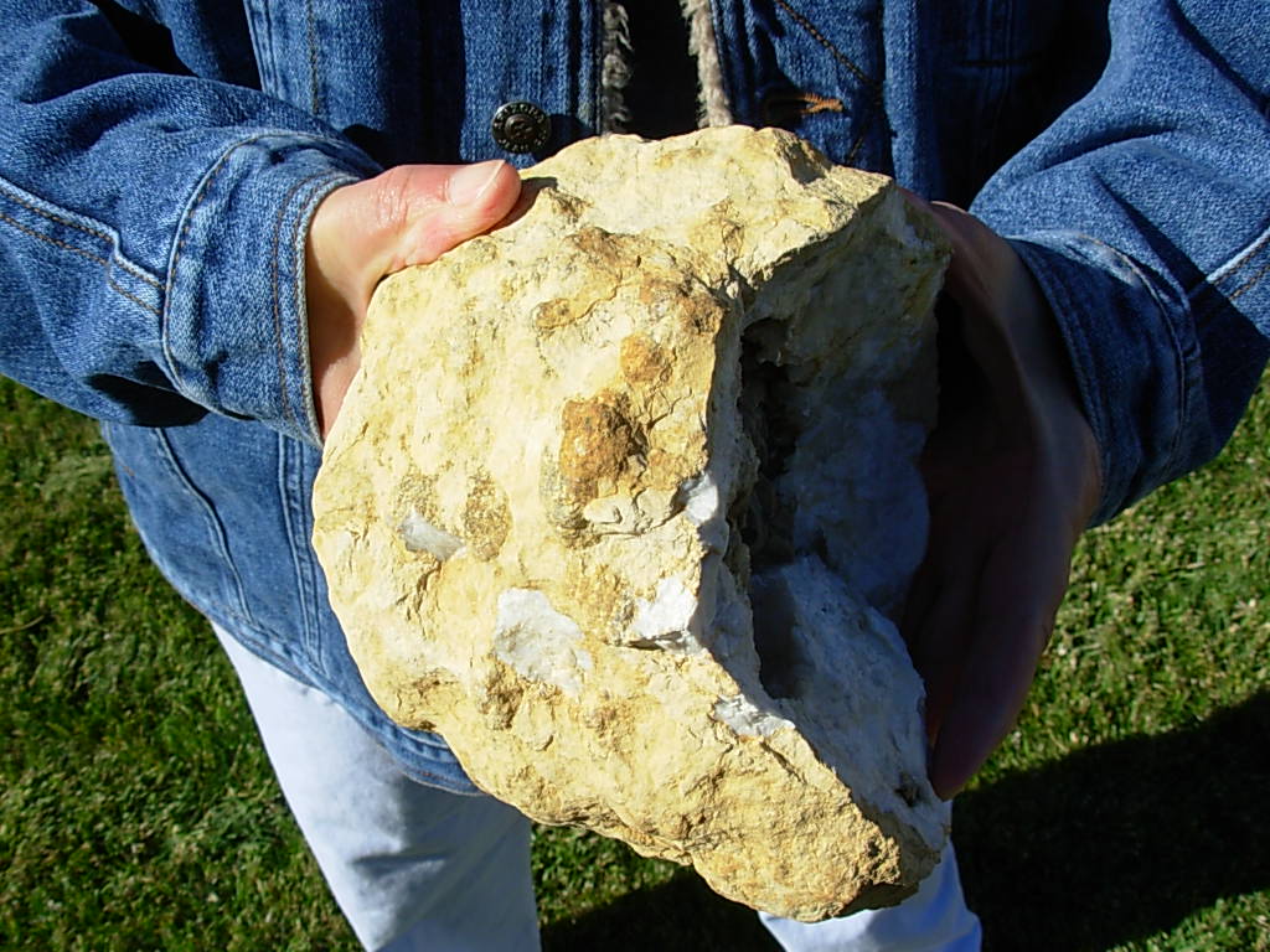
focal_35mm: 38
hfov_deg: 49.0
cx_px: 635
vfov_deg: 37.7
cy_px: 476
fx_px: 1394
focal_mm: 6.3
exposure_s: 1/645
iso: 50
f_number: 4.9
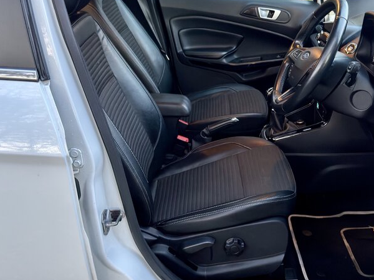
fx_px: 475
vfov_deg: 32.8
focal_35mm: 44
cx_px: 236
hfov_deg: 42.6
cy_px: 157
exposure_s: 1/30
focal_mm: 6.76
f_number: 1.78
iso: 640
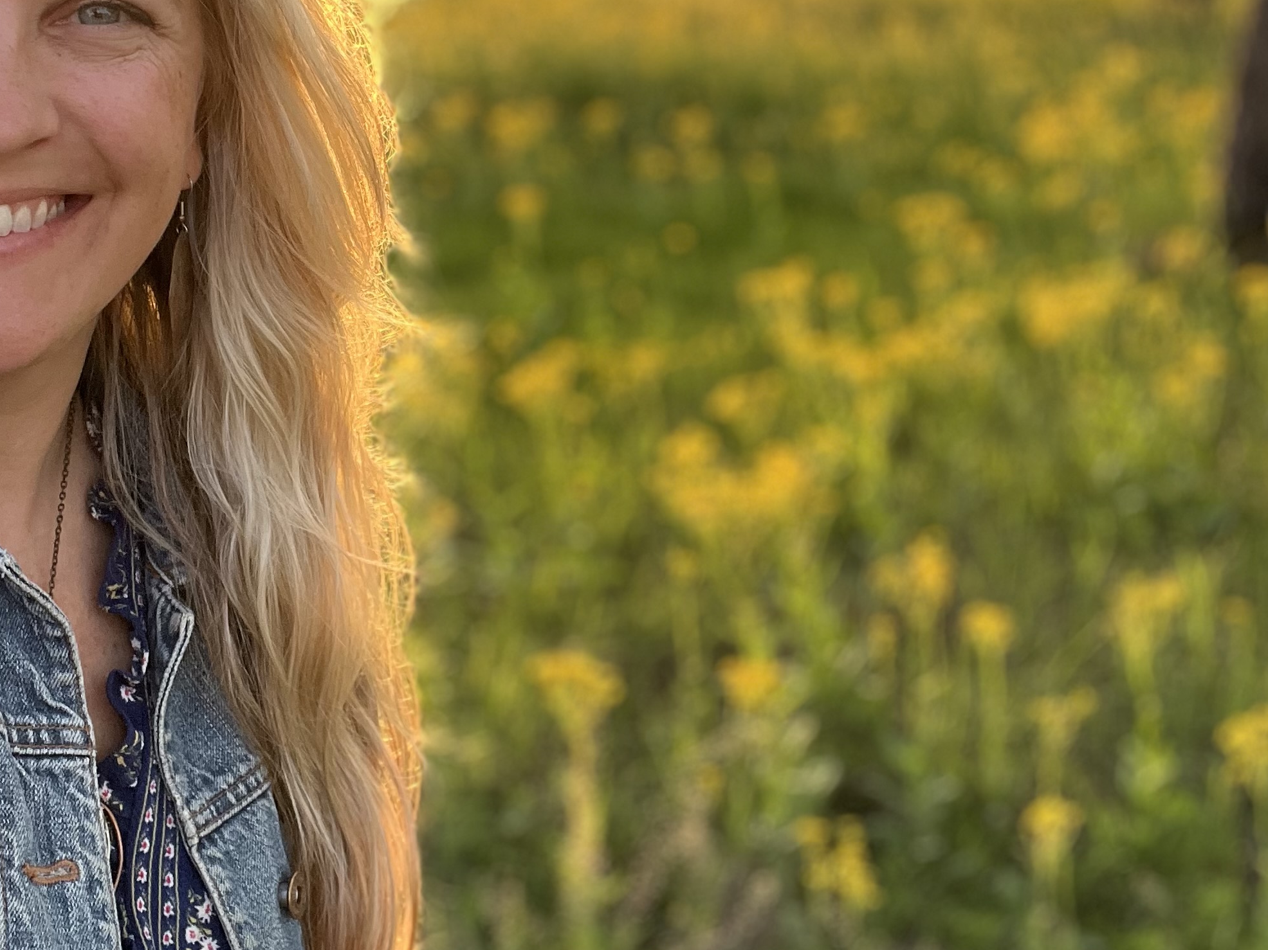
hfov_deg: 39.5
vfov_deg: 30.5
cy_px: 270
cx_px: 341
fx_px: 1722
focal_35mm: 47
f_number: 2.2
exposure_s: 1/83
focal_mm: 2.71
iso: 100
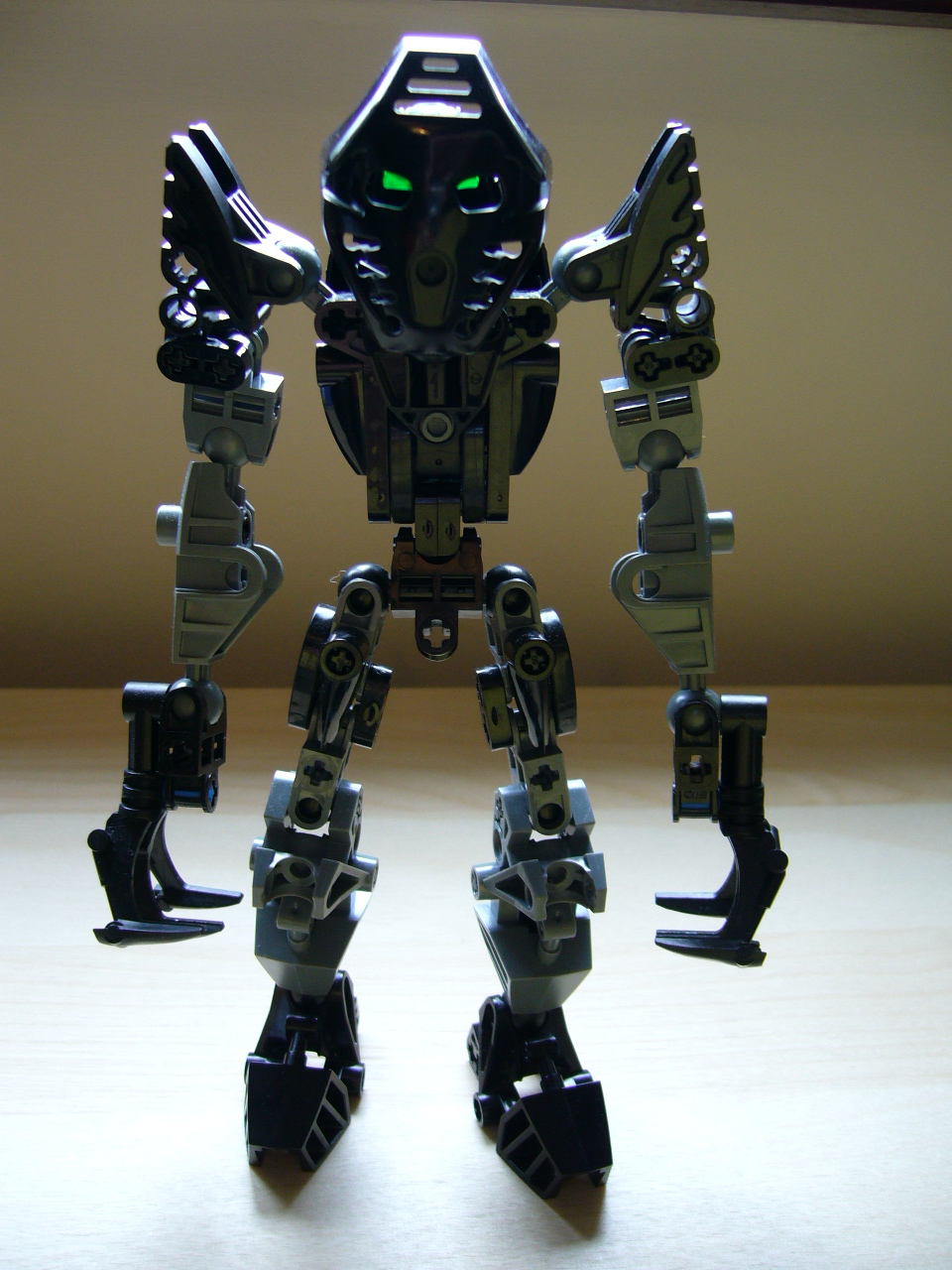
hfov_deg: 40.7
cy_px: 635
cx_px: 476
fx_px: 1283
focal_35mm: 35
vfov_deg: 52.6
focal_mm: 5.8
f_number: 2.8
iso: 100
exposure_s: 1/50
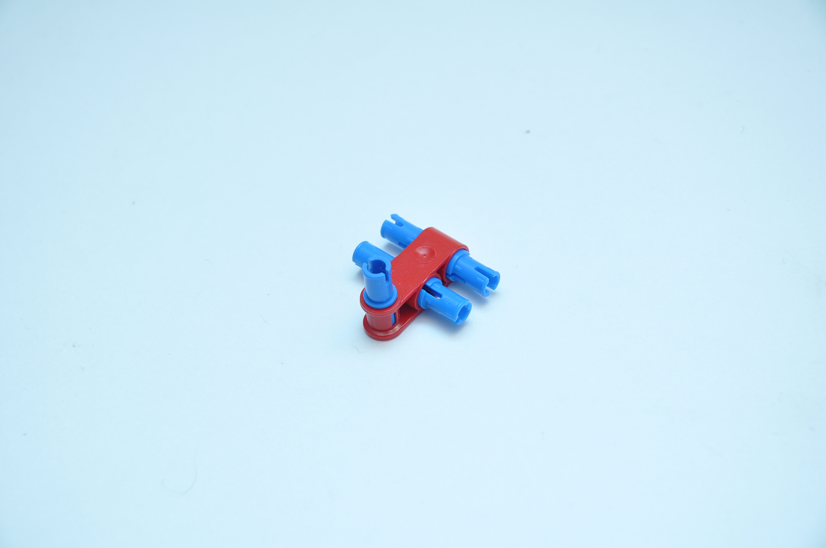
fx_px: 2406
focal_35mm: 105
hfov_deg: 19.5
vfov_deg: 13.0
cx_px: 413
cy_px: 274
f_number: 7.1
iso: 250
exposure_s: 1/60
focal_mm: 70
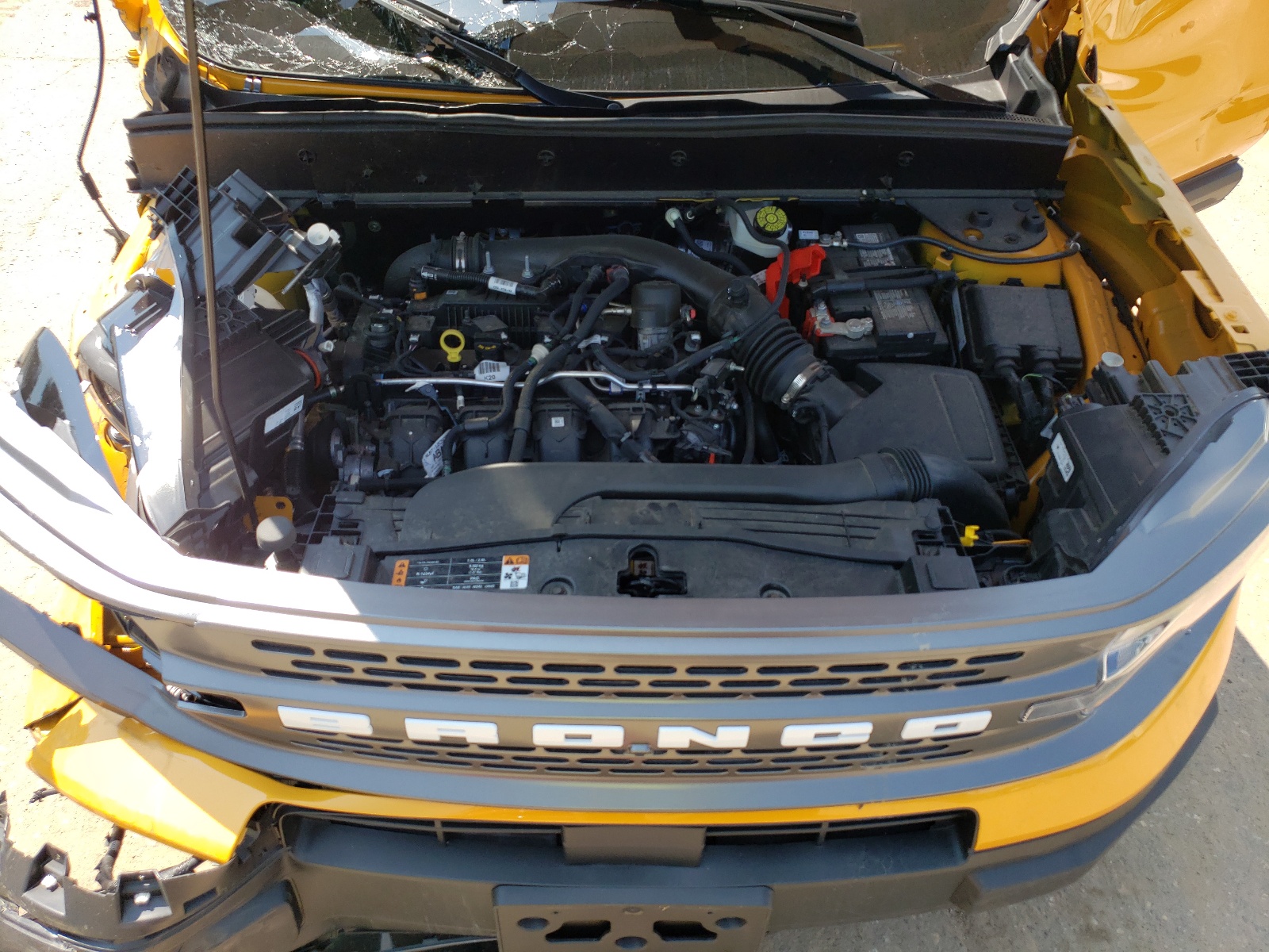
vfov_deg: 53.1
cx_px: 634
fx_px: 953
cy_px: 476
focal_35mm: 26
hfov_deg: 67.3
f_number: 1.5
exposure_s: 1/909
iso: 50
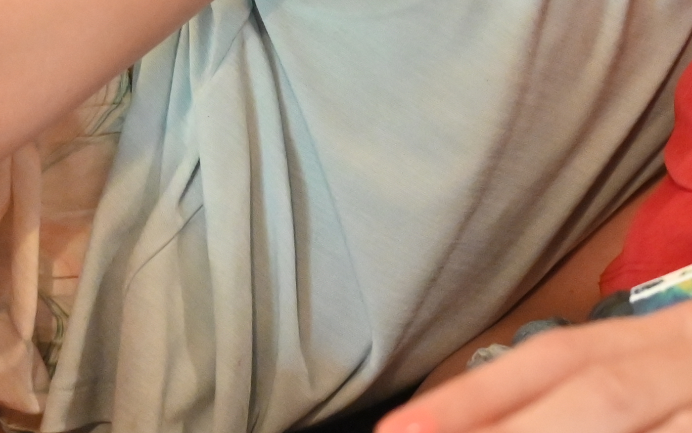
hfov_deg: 14.8
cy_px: -534
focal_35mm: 137
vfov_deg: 8.8
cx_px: 775
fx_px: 2589
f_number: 4
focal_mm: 30.5
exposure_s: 1/125
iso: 5000
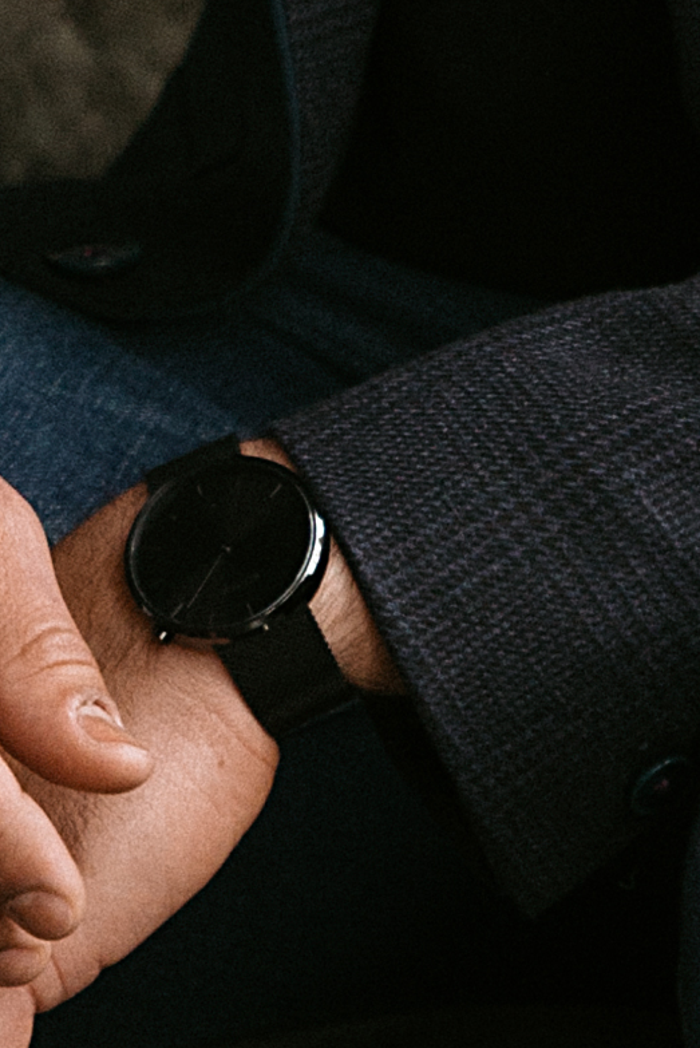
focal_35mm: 538
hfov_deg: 2.6
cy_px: 344
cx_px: 466
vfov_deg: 3.8
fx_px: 15670
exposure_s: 1/200
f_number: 3.5
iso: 400
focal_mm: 70
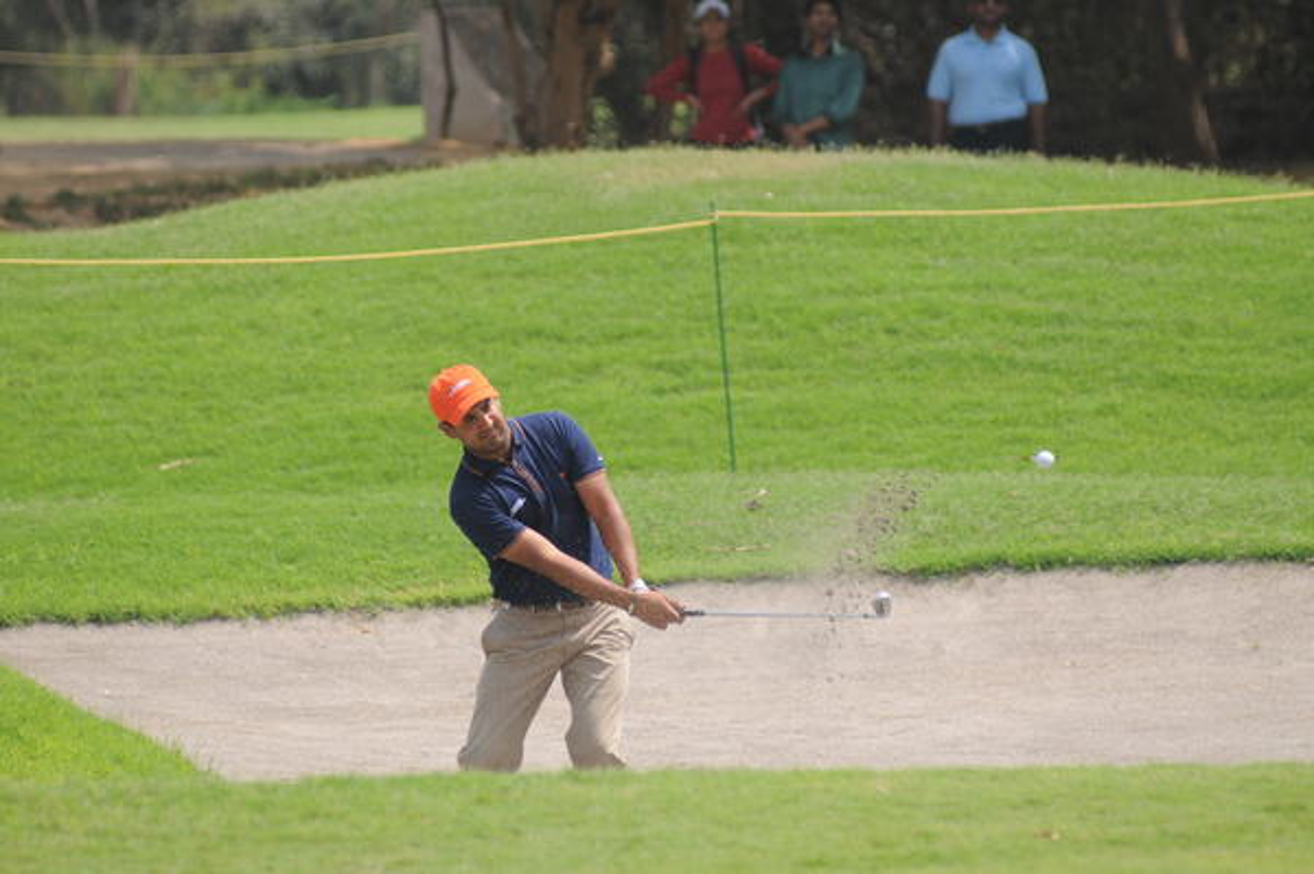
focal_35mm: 300
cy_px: 437
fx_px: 10941
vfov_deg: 4.6
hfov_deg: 6.9
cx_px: 657
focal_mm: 200
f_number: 3.5
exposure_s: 1/1250
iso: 200
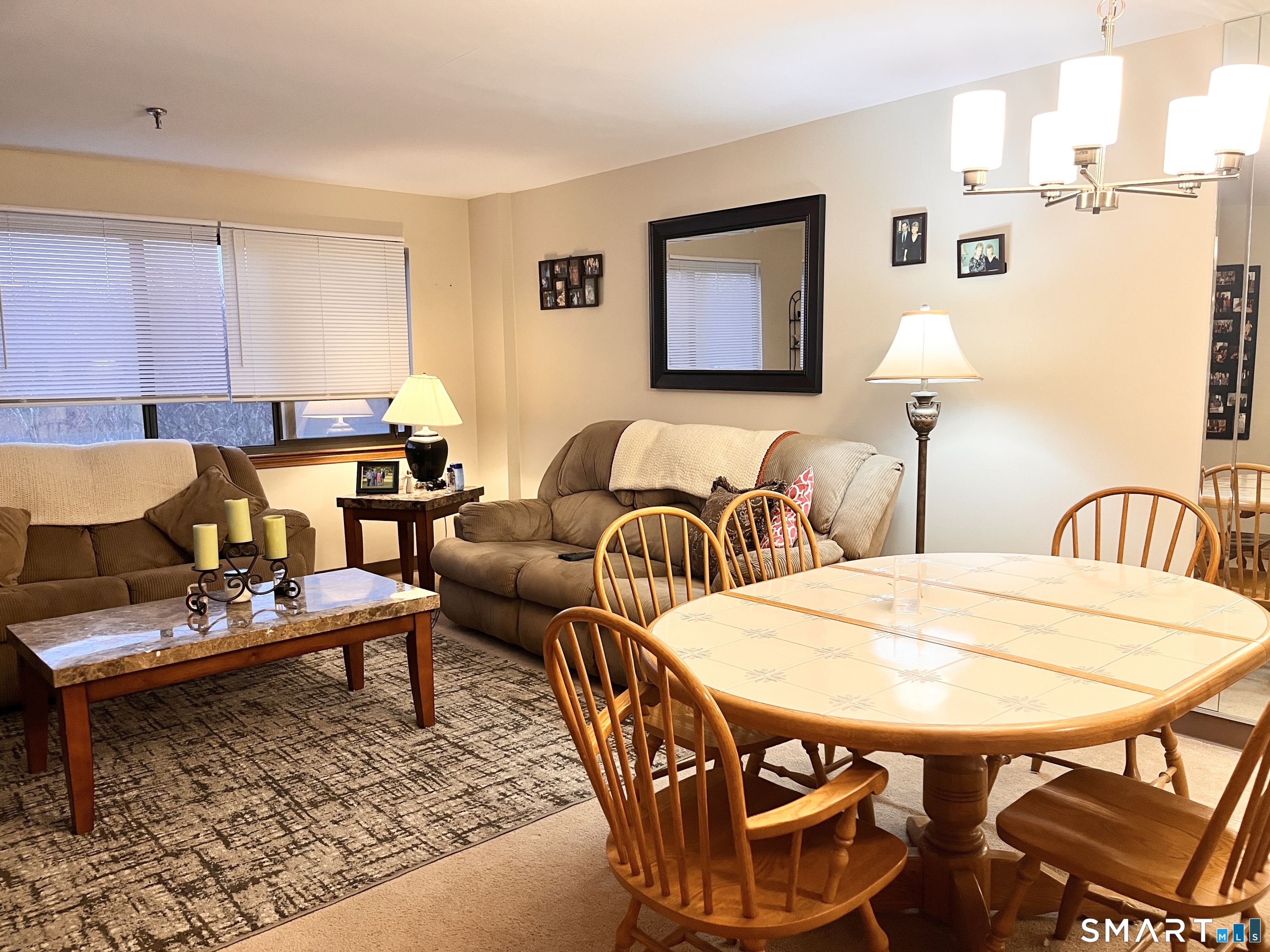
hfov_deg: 67.3
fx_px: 954
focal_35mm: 26
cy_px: 476
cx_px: 635
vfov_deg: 53.1
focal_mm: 5.1
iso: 125
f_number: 1.6
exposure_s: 1/60
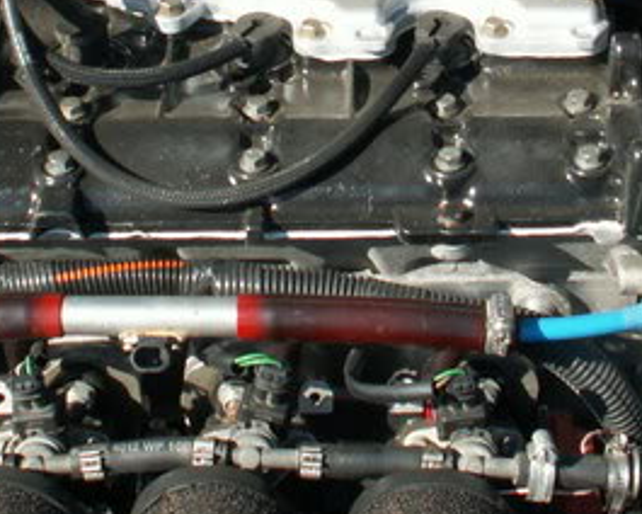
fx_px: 1957
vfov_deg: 14.8
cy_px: 56
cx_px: 354
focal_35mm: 103
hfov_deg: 18.6
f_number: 5.6
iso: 50
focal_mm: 5.86
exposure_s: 1/160
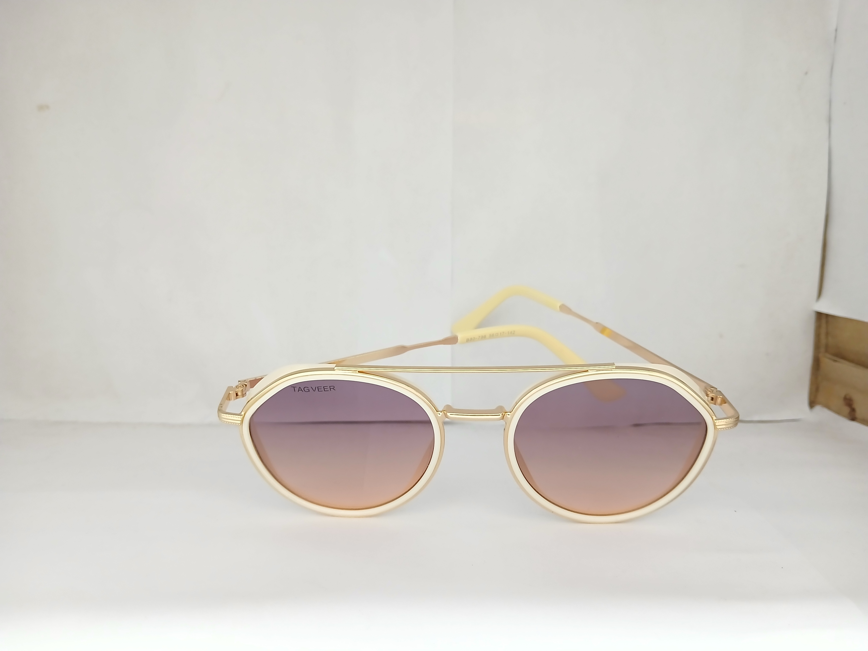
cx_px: 434
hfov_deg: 67.3
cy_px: 326
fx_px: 652
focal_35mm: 26
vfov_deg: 53.1
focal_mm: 3.98
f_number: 1.8
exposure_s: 1/33.3
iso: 250
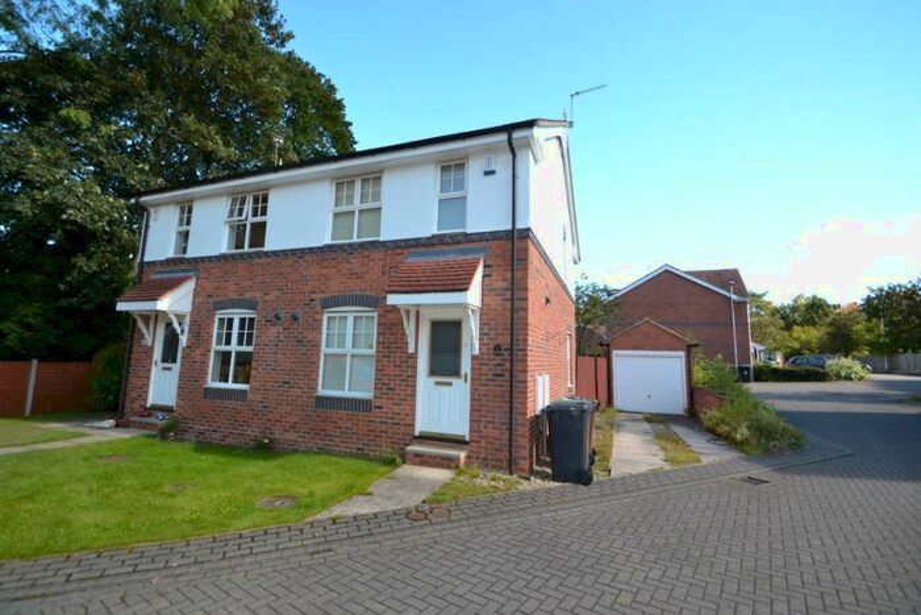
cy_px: 308
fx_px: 384
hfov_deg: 100.4
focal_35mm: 15
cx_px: 460
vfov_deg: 77.4
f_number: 4.5
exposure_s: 1/200
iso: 100
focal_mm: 10
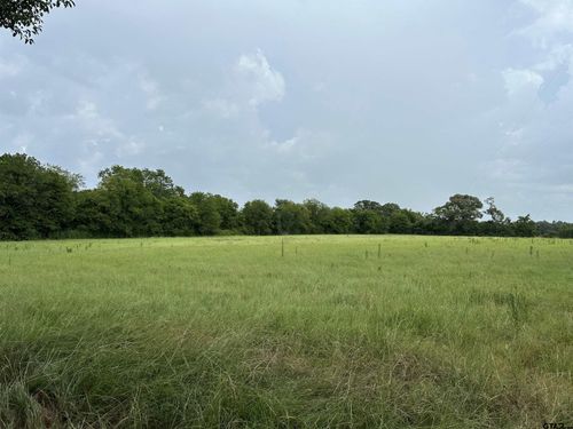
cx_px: 286
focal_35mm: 24
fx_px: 397
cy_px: 214
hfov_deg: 71.6
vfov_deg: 56.8
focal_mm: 6.86
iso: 80
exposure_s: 1/4184
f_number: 1.78
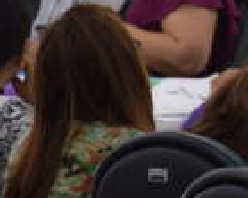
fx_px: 3800
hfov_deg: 3.7
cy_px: -52
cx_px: 241
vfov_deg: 3.0
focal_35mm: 518
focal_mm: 85
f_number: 5.3
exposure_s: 1/80
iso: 400
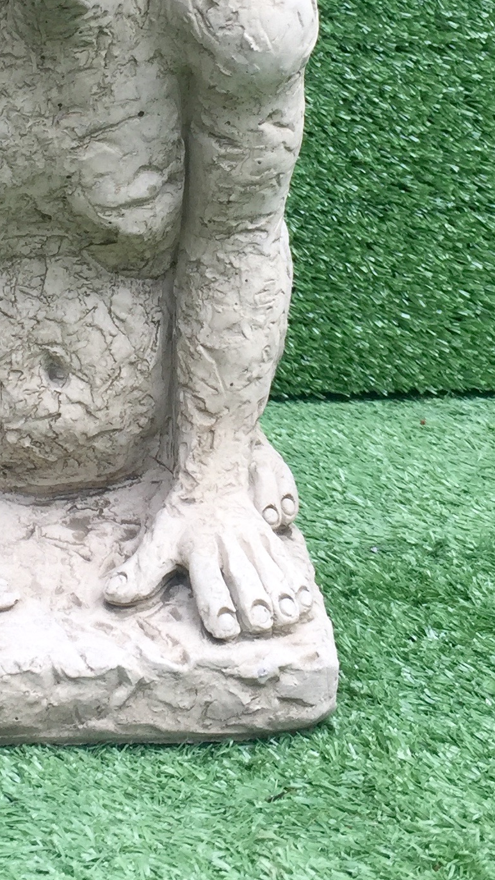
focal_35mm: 75
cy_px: 152
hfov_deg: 16.0
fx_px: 1751
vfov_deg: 27.6
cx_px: 93
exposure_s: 1/210
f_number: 2.2
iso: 32
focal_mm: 4.15
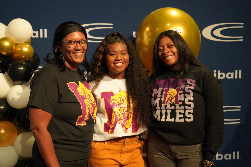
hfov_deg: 43.6
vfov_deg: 29.9
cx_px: 126
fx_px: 314
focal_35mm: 45
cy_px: 84
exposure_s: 1/160
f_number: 4.5
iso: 10000
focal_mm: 45
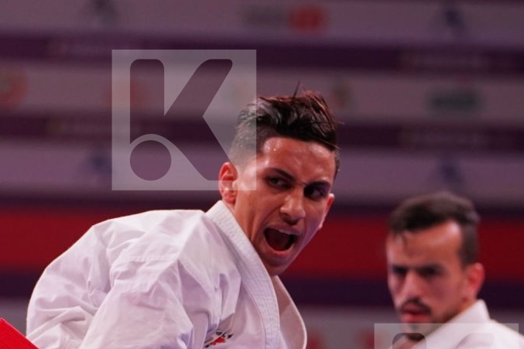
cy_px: 394
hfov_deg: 5.7
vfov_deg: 3.8
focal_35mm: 359
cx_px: 184
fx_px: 5224
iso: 1600
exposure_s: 1/500
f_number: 2.8
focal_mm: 135
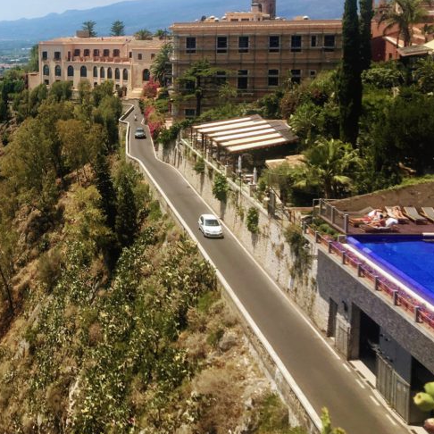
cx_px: 11
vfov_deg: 31.1
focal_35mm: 54
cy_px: 113
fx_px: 766
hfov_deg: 29.7
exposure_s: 1/1789
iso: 25
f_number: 2.2
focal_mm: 4.15
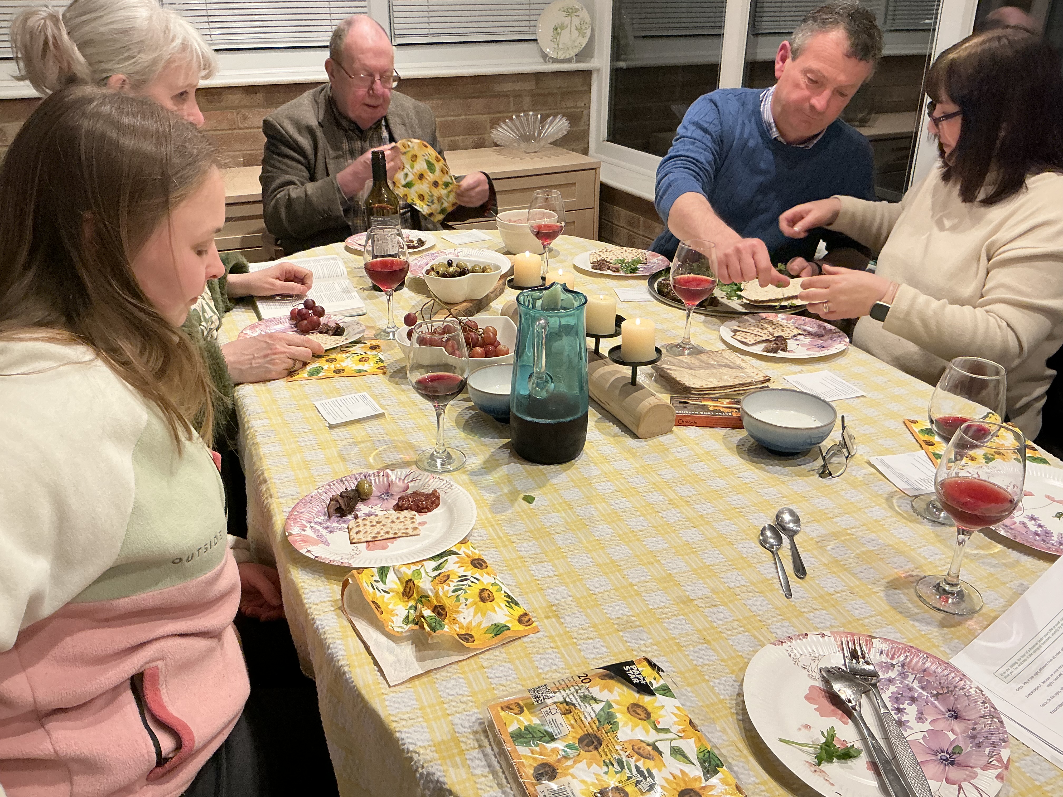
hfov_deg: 63.4
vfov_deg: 49.7
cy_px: 398
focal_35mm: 28
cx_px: 532
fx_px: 860
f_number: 1.8
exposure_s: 1/50
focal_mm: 3
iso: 100
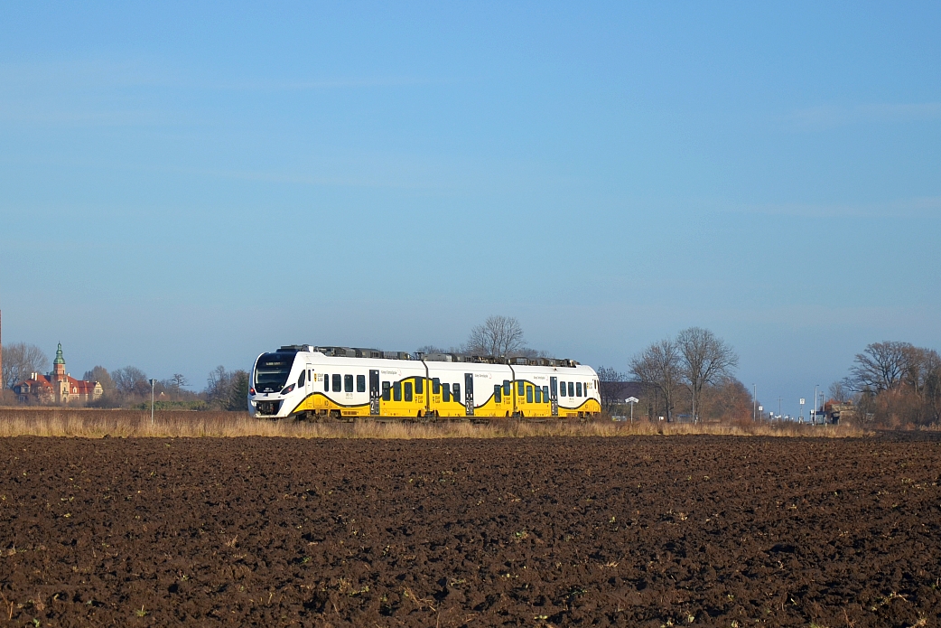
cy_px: 332
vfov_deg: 10.6
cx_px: 415
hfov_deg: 15.8
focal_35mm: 130
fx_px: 3387
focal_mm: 75
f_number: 5.3
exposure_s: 1/1250
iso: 200
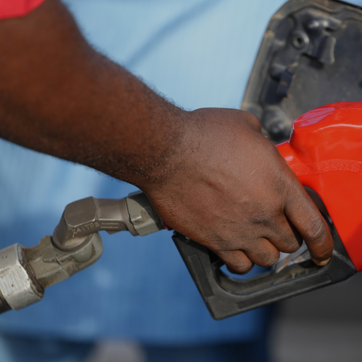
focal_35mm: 232
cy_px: 181
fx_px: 2745
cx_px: 269
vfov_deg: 7.5
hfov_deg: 7.5
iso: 800
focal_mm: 181
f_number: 3.5
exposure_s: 1/1000
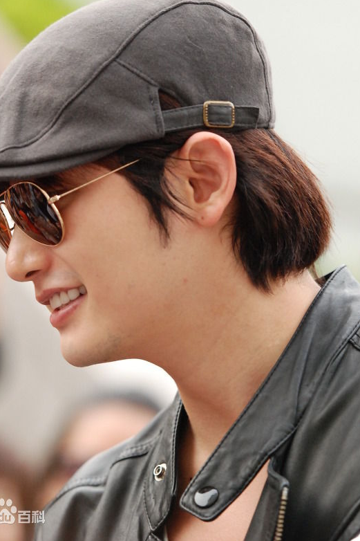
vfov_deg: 8.0
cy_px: 226
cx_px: 164
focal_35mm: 257
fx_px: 3856
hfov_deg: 5.3
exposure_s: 1/400
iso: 1000
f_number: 2.8
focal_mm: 140
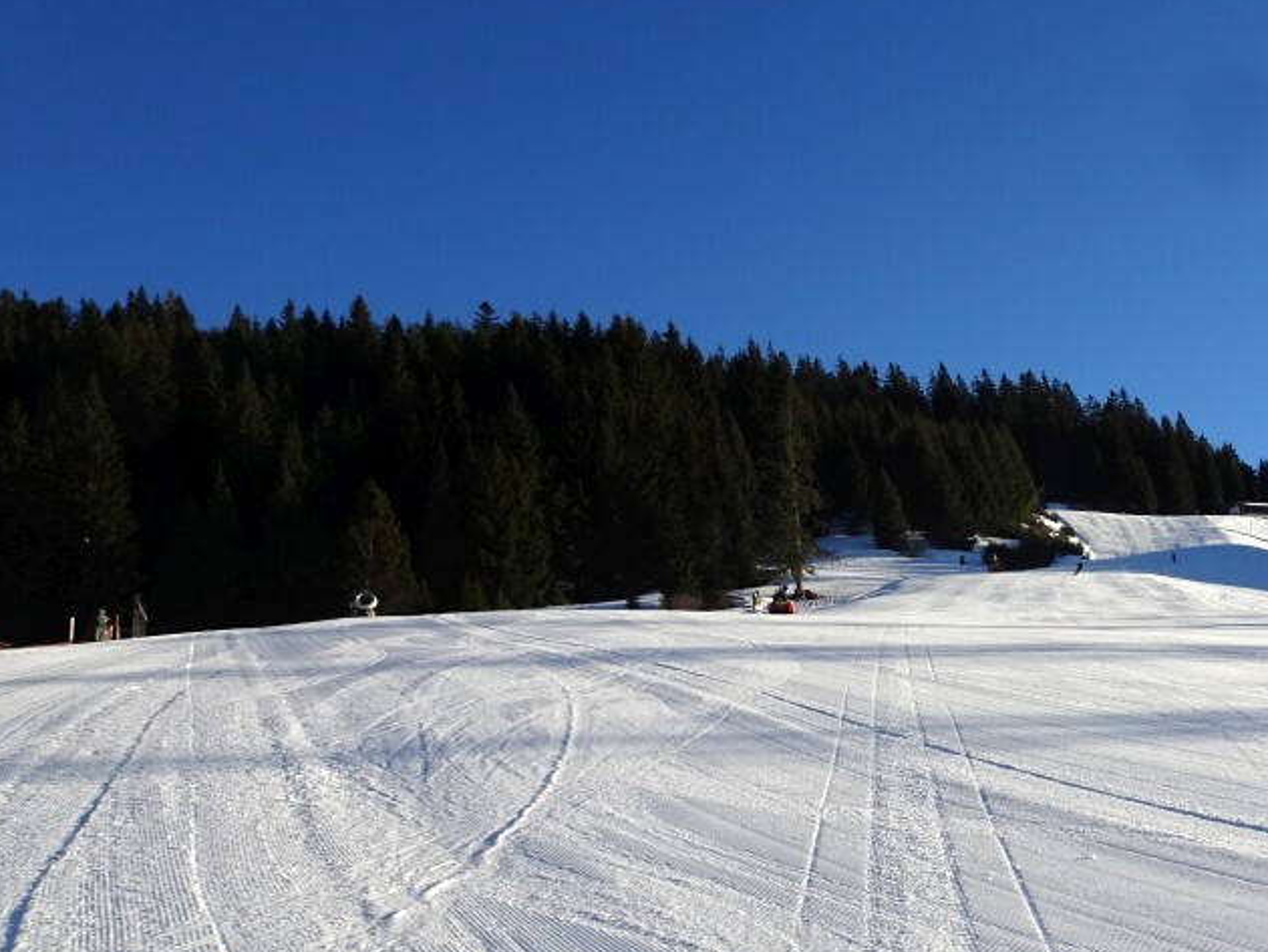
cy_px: 588
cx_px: 1012
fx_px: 1429
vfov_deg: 36.7
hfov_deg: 45.5
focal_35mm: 39
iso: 80
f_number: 3.5
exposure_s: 1/1000
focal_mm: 4.1
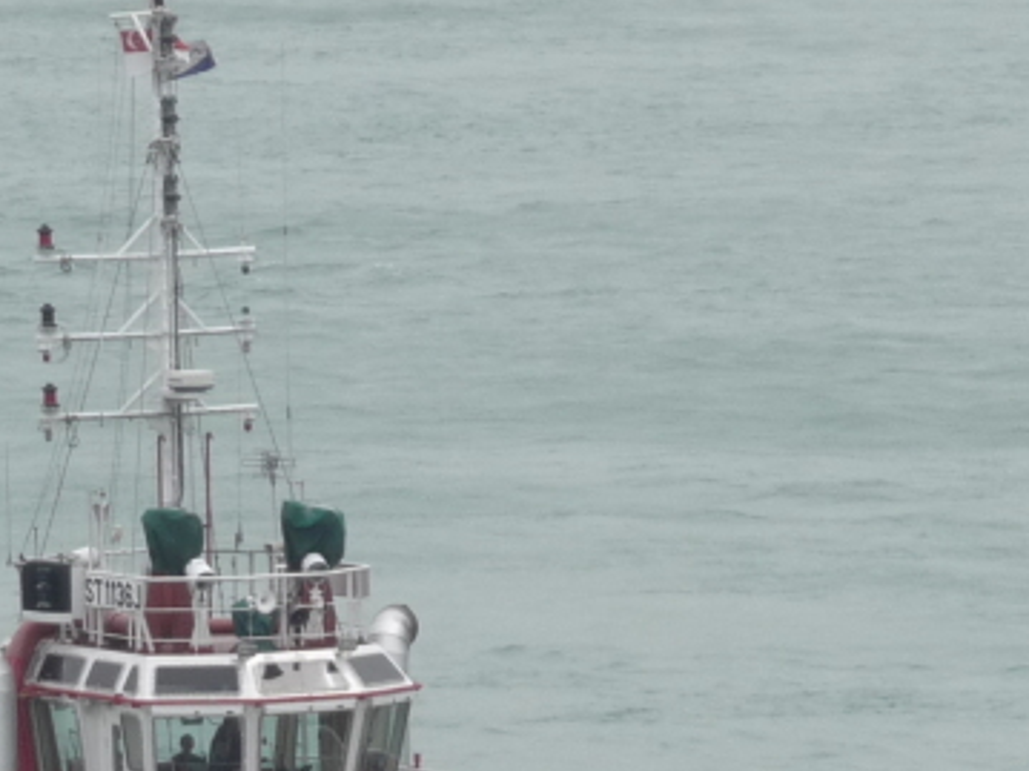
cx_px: 367
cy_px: 794
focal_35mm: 506
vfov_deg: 2.9
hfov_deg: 3.9
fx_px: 15036
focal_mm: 24.1
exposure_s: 1/640
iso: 100
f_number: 4.8
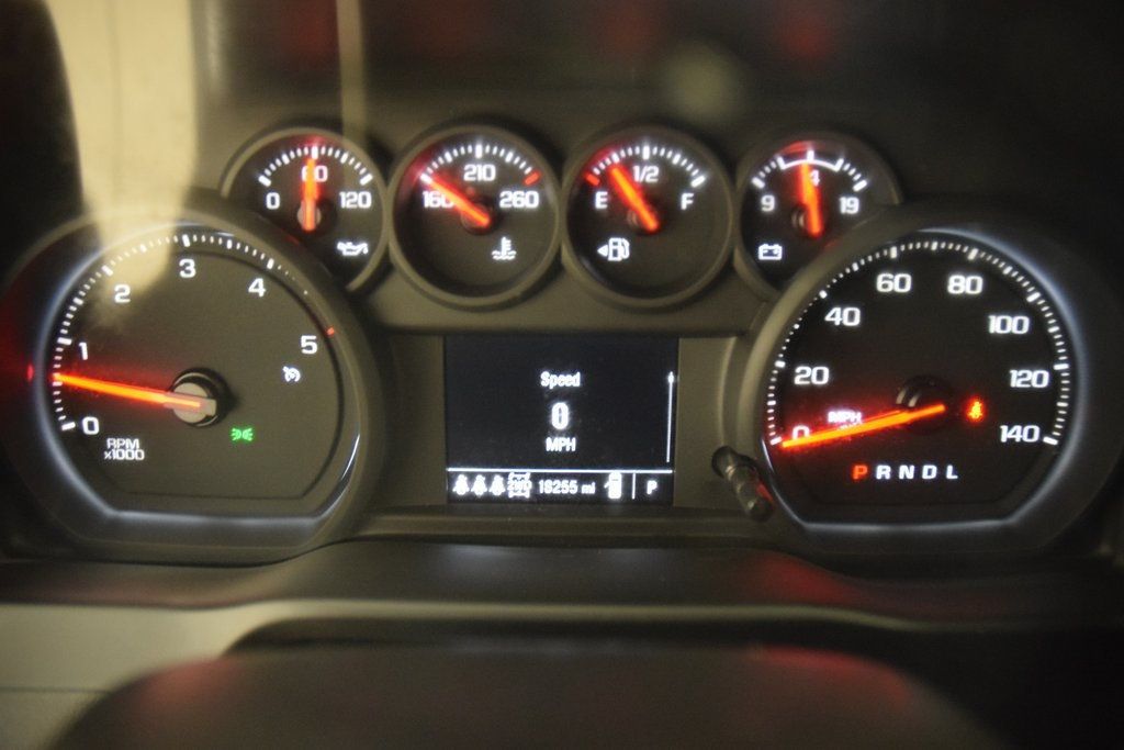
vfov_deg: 47.9
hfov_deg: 67.4
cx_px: 562
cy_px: 375
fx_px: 843
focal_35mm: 27
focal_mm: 18
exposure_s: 1/10
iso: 3200
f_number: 3.5
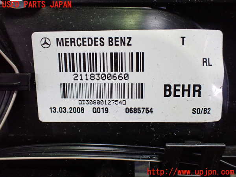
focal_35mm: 30
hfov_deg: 60.0
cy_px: 88
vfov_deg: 46.8
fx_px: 205
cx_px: 118
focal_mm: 5.4
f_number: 2.3
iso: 800
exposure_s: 1/125
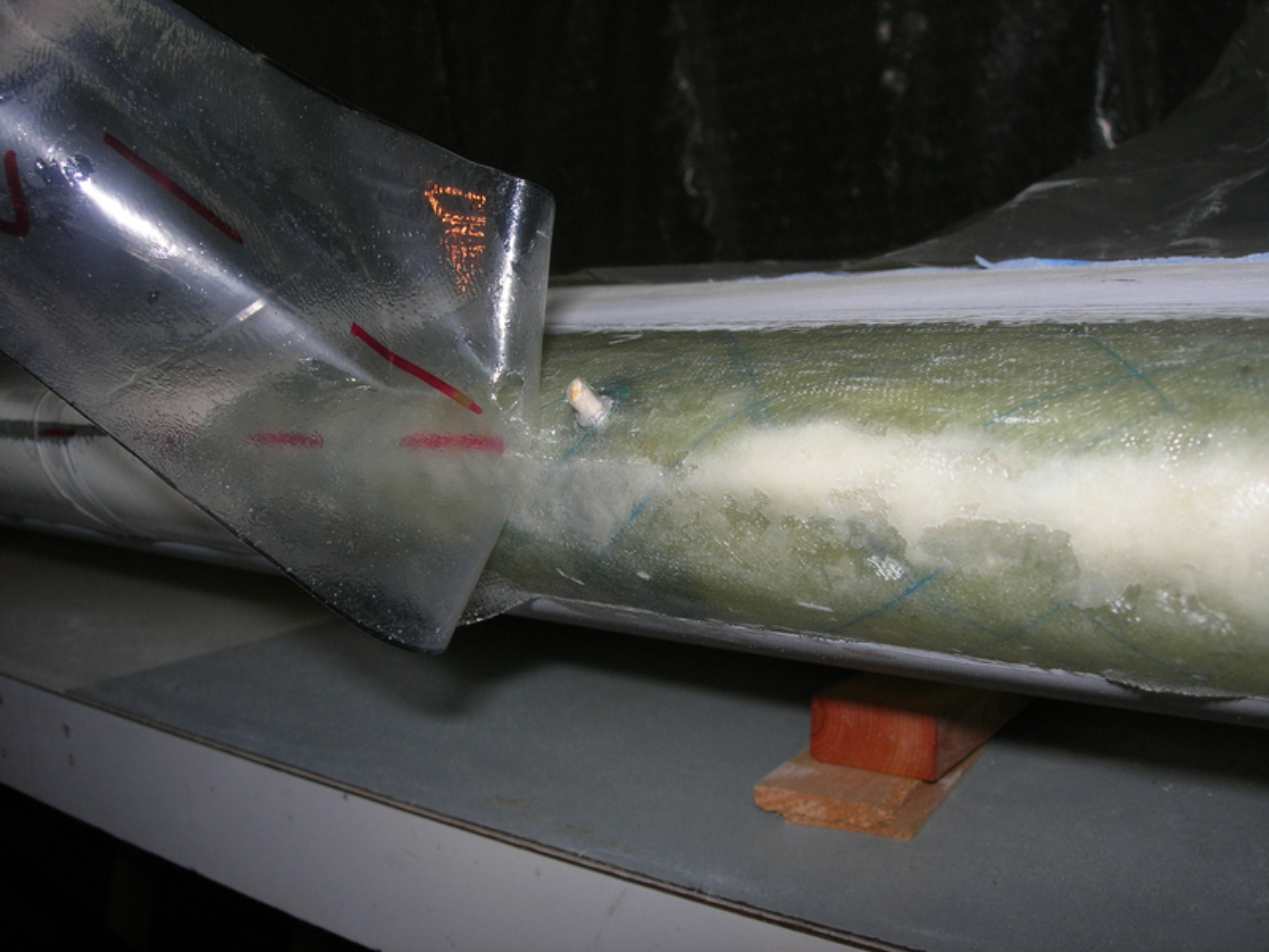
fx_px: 1393
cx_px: 634
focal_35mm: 38
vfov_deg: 37.7
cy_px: 476
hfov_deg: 49.0
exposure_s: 1/60.1
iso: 64
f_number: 4.8
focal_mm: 7.8
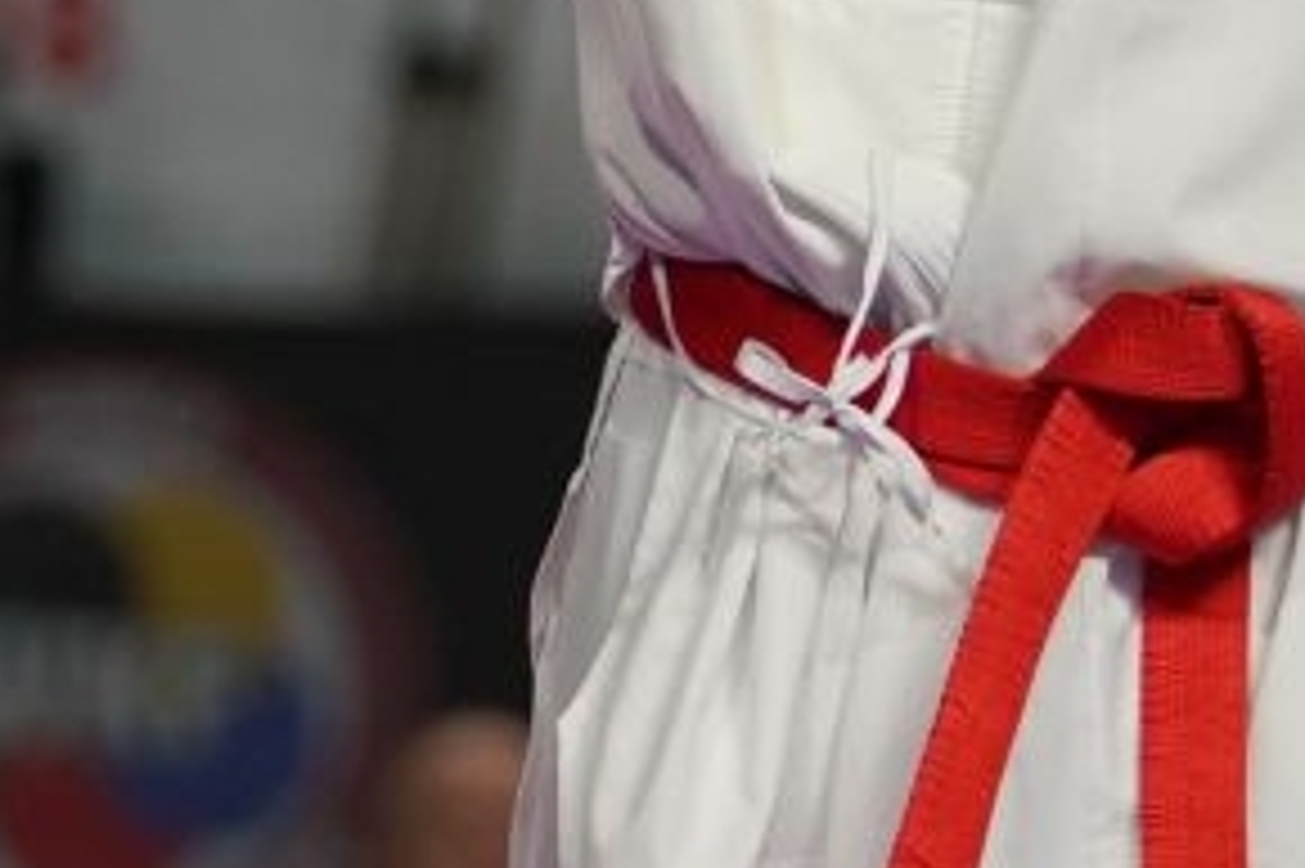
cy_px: 436
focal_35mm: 957
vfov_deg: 1.4
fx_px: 34670
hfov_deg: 2.2
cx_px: 702
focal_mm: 154
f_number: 2.8
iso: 1250
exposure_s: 1/1000
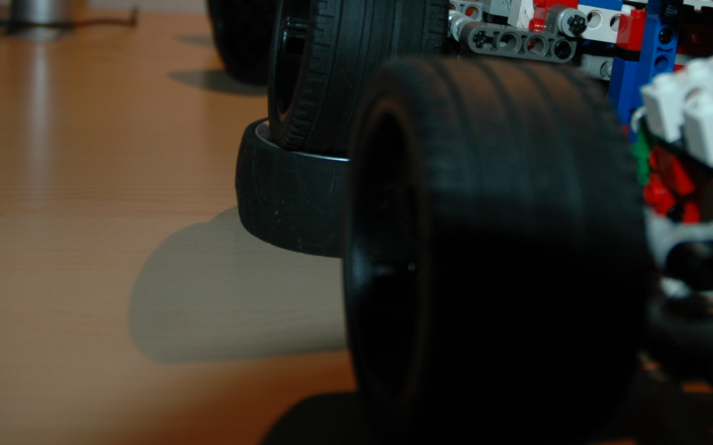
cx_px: 482
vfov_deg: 25.5
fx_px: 952
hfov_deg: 40.5
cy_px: 39
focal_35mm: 49
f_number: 3.5
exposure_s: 1/60
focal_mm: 18
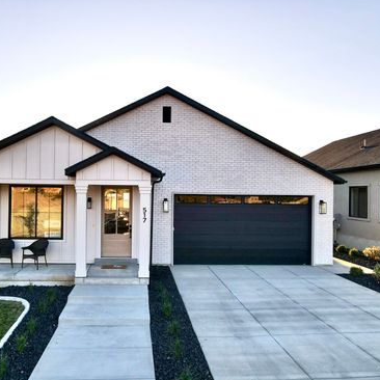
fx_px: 360
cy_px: 192
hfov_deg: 55.2
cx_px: 153
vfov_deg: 55.6
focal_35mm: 29
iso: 110
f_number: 2.8
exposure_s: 1/30
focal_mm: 4.5
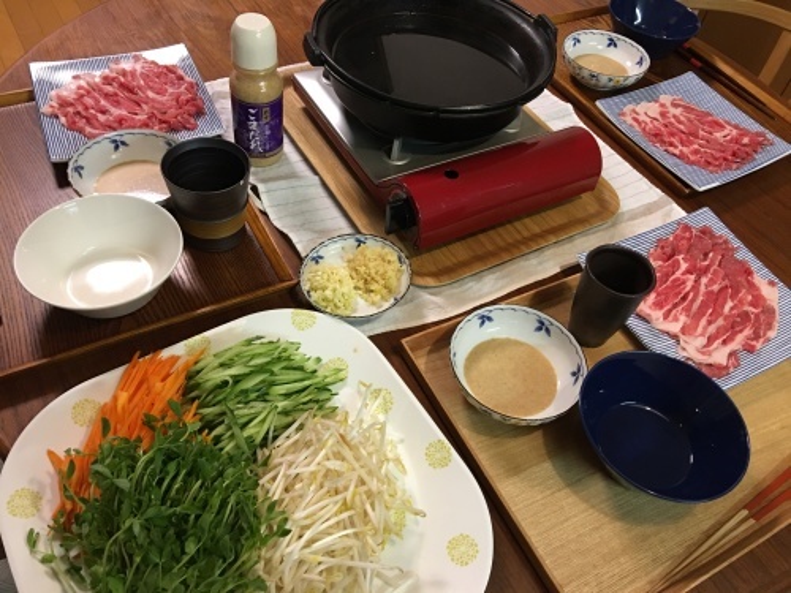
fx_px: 663
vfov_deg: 48.2
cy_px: 296
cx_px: 396
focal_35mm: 29
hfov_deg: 61.7
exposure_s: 1/15
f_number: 2.2
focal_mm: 4.15
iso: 100
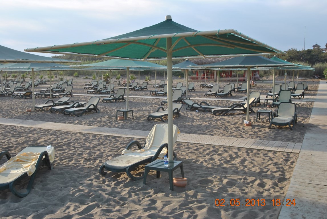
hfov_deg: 53.1
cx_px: 164
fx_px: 327
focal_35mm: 36
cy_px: 110
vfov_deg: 37.0
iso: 100
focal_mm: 24
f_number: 6.3
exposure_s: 1/160
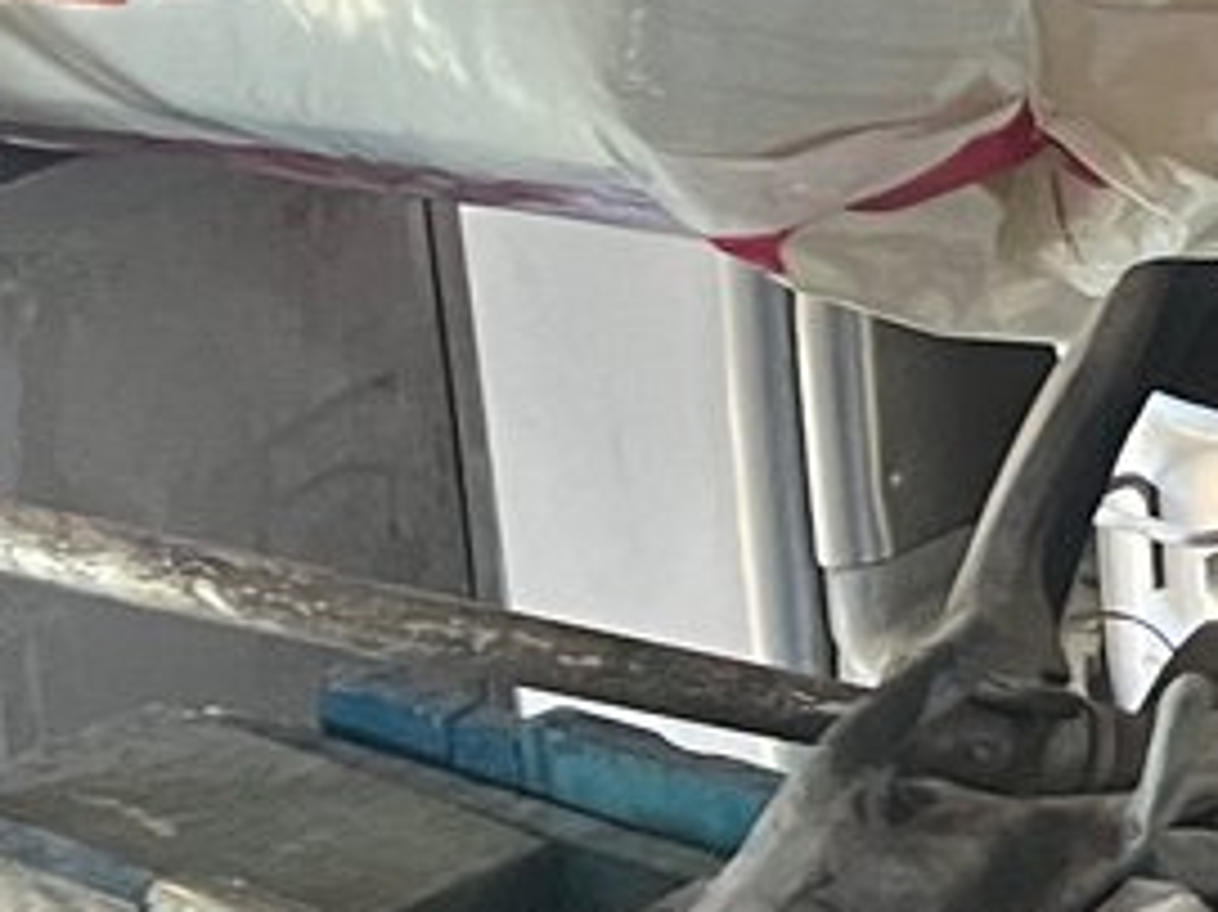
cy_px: -101
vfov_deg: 10.1
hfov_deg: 11.9
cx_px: 2555
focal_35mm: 145
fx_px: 5100
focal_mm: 5.7
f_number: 1.5
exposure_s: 1/58
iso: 500
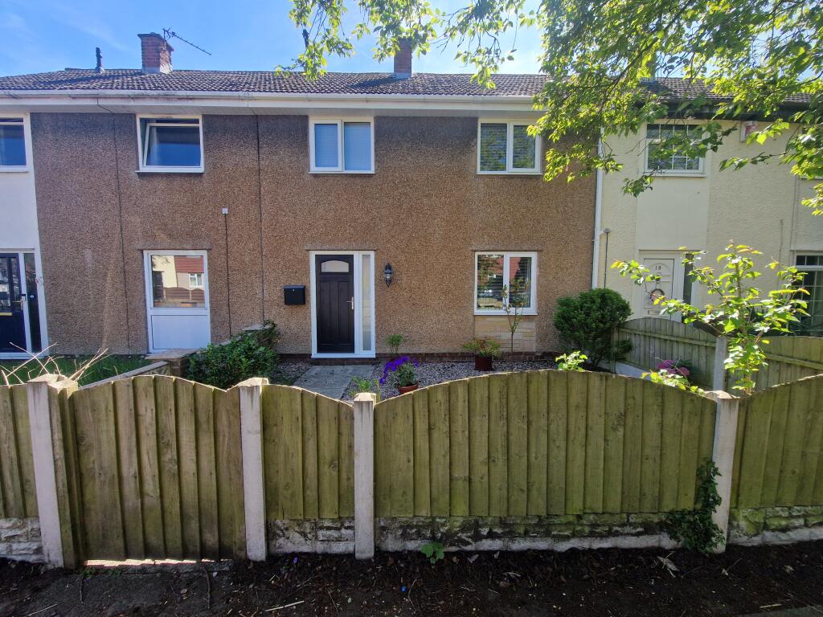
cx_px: 412
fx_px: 309
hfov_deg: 106.2
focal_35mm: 13
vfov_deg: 89.9
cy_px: 308
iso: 50
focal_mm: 2.2
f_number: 2.2
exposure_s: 1/648
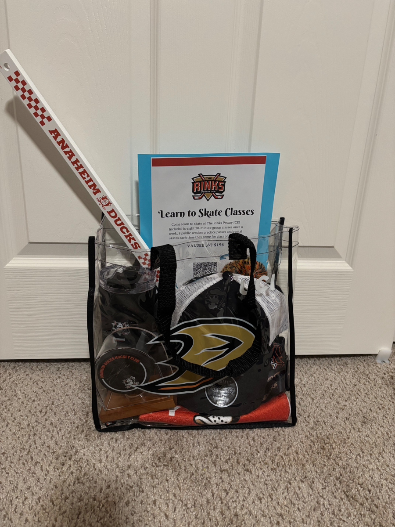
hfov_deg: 53.1
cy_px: 264
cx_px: 198
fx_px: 396
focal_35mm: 26
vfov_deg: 67.3
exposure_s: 1/30
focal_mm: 5.96
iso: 640
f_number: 1.6
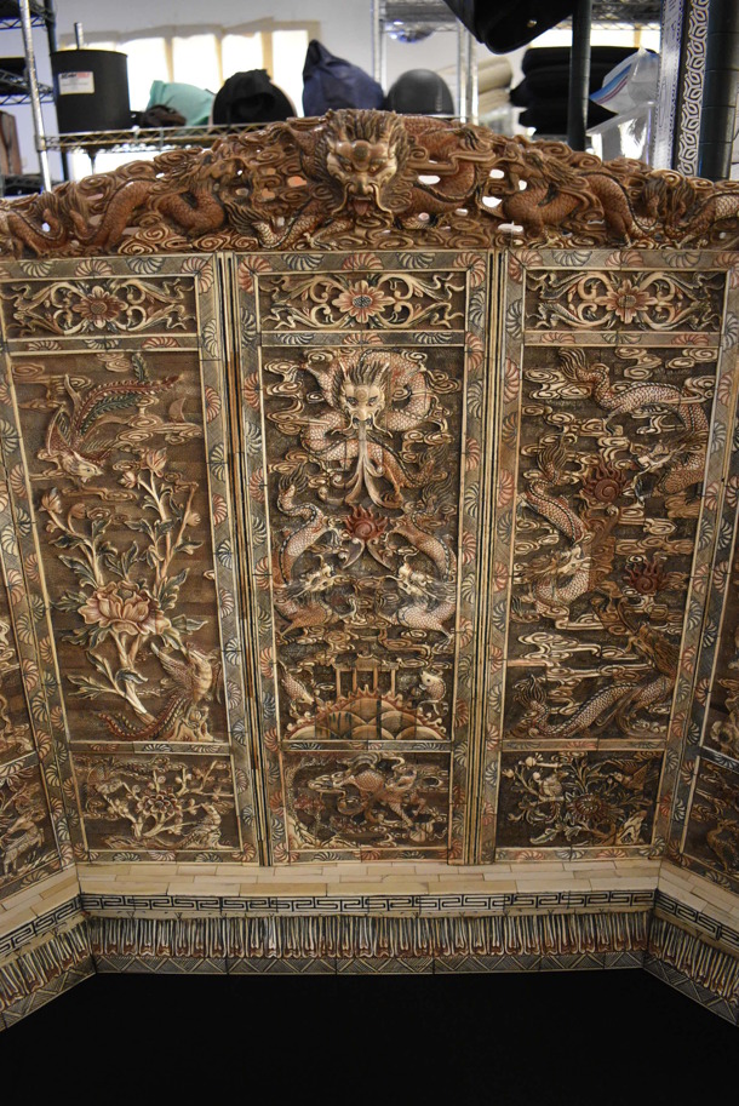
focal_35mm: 27
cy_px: 553
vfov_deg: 67.3
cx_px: 370
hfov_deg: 48.0
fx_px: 830
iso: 2200
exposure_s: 1/125
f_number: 3.5
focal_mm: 18
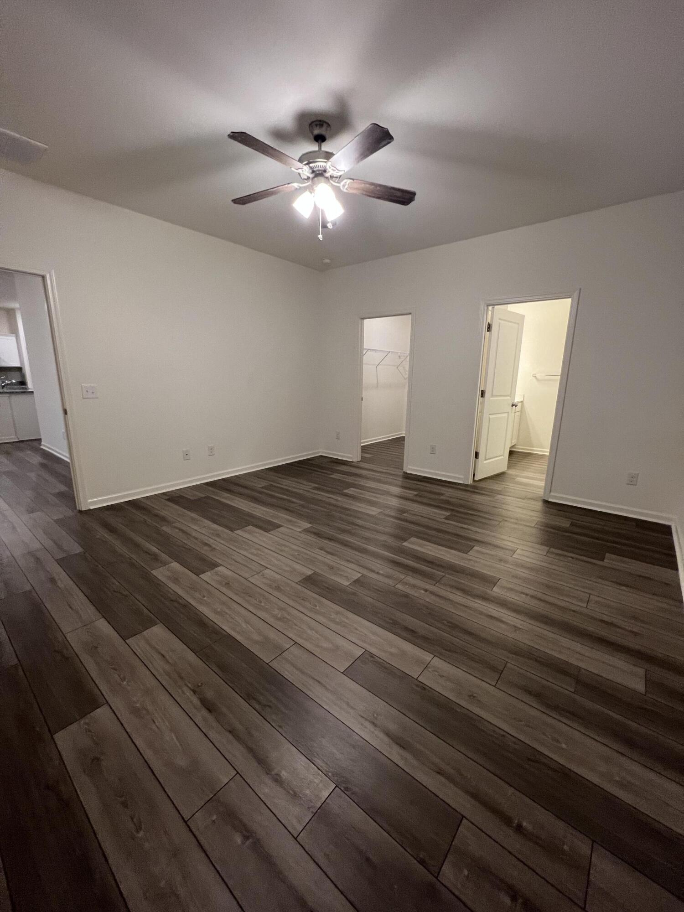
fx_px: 343
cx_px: 342
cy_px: 456
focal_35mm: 13
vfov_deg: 106.2
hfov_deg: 89.9
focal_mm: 1.57
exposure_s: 1/60
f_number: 1.8
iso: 250
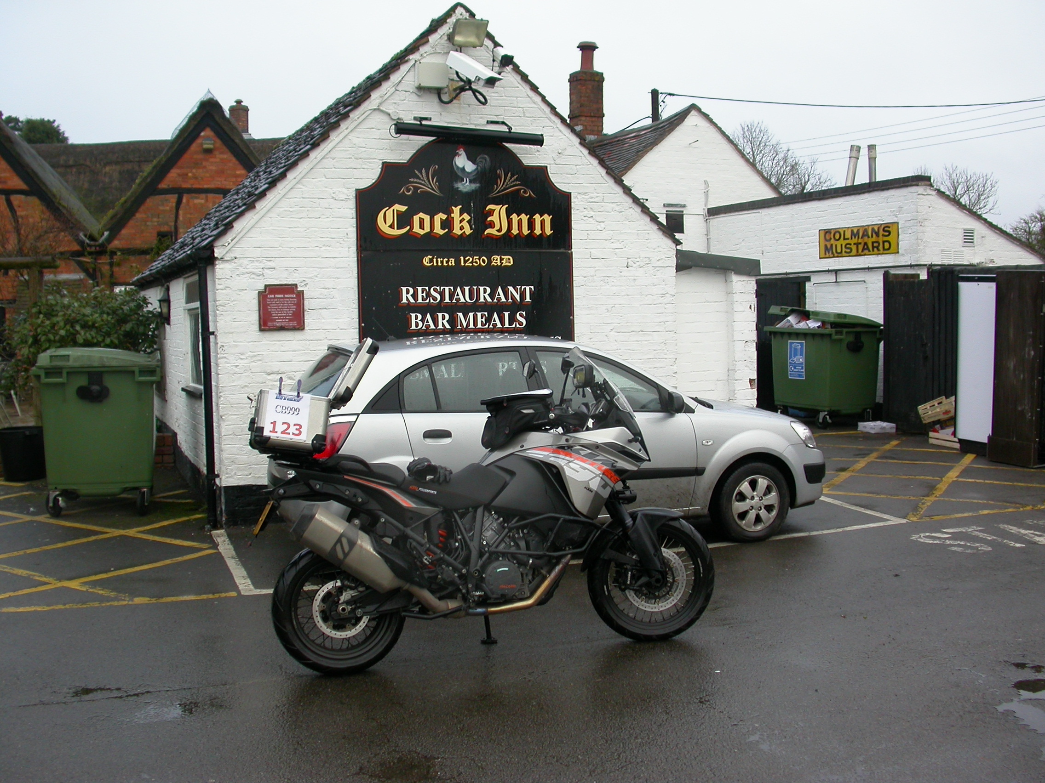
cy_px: 392
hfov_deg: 49.0
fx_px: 1147
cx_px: 522
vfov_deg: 37.7
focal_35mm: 38
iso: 100
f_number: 3.3
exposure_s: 1/84.5
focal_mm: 7.85
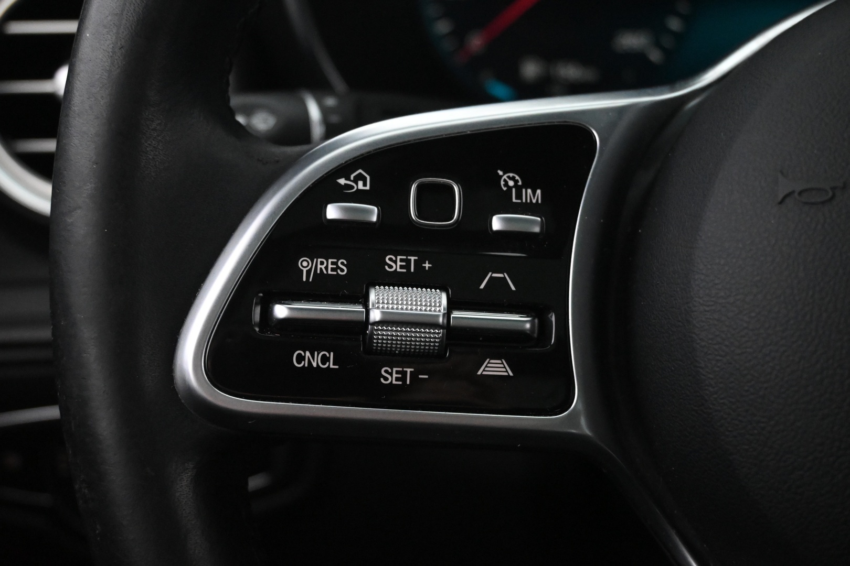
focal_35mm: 46
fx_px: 1080
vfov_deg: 29.4
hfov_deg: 43.0
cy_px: 283
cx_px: 425
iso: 5600
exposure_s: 1/50
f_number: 4.8
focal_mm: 30.5
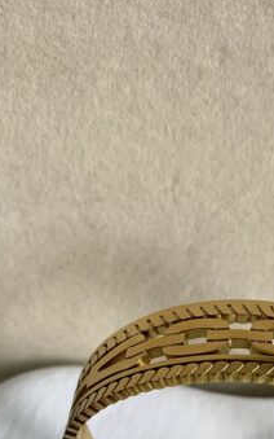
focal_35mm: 65
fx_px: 776
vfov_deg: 29.2
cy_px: 451
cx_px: 278
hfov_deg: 19.4
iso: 32
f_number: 1.8
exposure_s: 1/100
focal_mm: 4.25
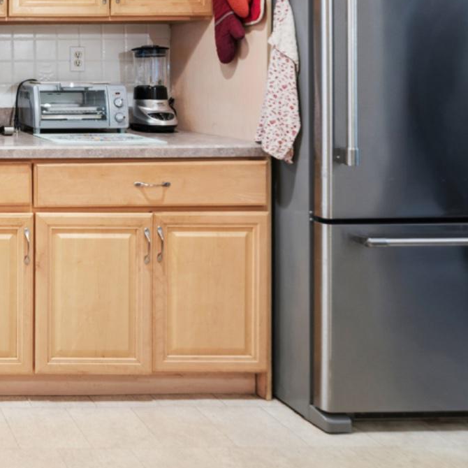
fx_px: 597
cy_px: 79
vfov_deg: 40.6
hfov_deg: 31.6
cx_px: -157
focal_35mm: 39
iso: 250
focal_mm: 15
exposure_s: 1/5
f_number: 9
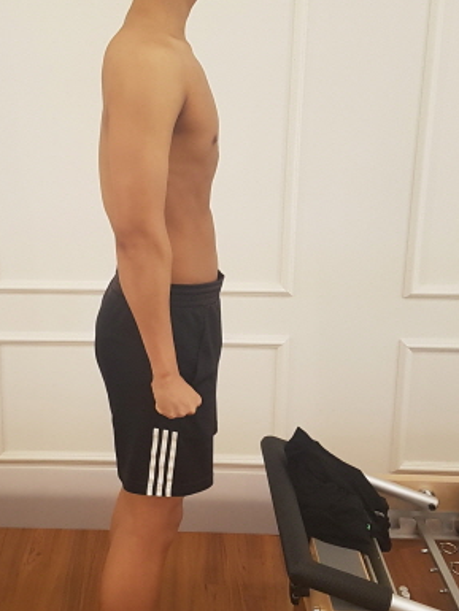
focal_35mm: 54
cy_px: 295
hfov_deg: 26.9
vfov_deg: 35.5
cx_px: 160
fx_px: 954
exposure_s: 1/40
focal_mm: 4.2
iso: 160
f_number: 1.7
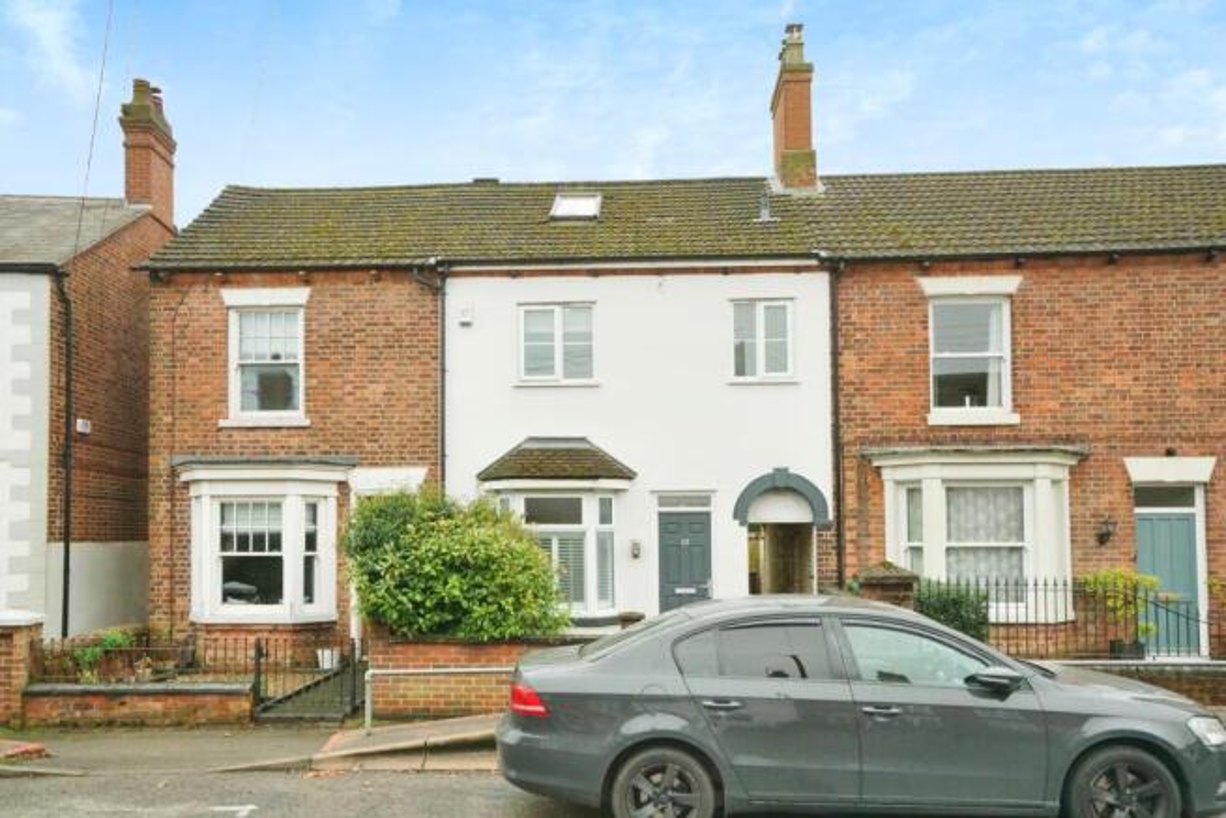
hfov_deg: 65.5
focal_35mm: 28
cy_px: 409
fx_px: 954
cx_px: 613
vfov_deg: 46.4
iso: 2000
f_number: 10
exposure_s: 1/500
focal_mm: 28
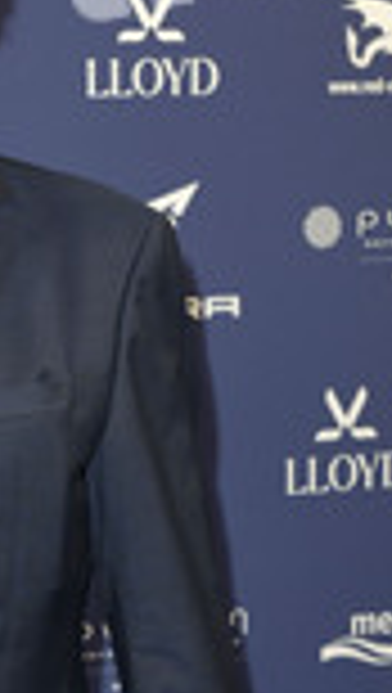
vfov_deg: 14.0
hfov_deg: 7.9
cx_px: -126
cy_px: 590
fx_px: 2800
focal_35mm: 152
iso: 1000
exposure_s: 1/200
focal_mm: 56
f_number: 5.6
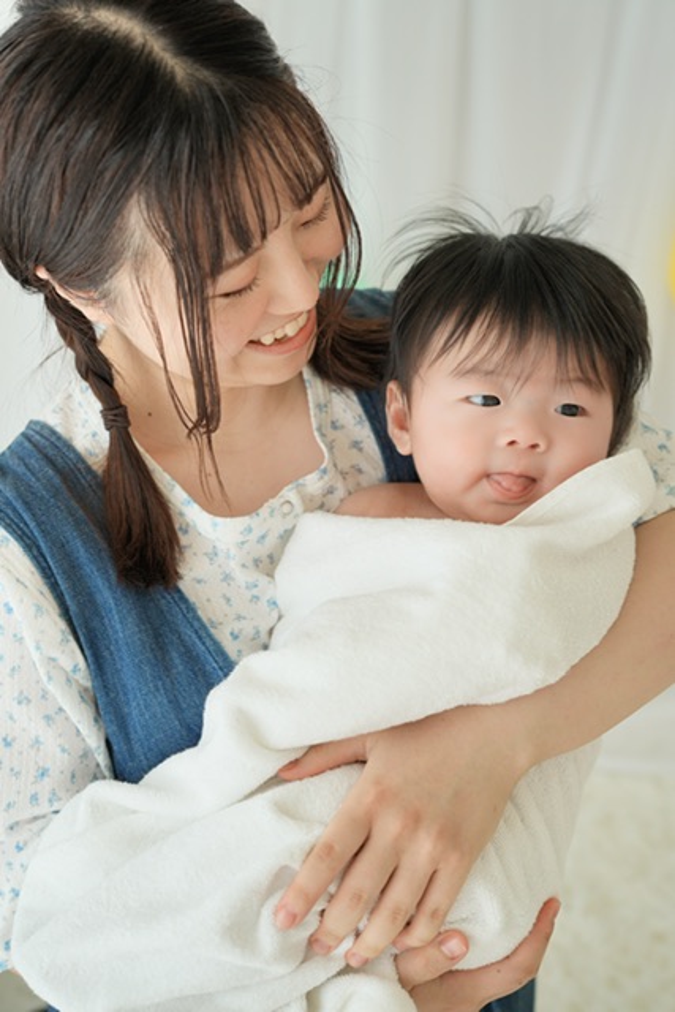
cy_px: 506
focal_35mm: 50
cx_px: 338
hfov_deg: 27.0
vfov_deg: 39.6
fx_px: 1405
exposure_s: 1/160
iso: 100
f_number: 3.5
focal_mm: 50
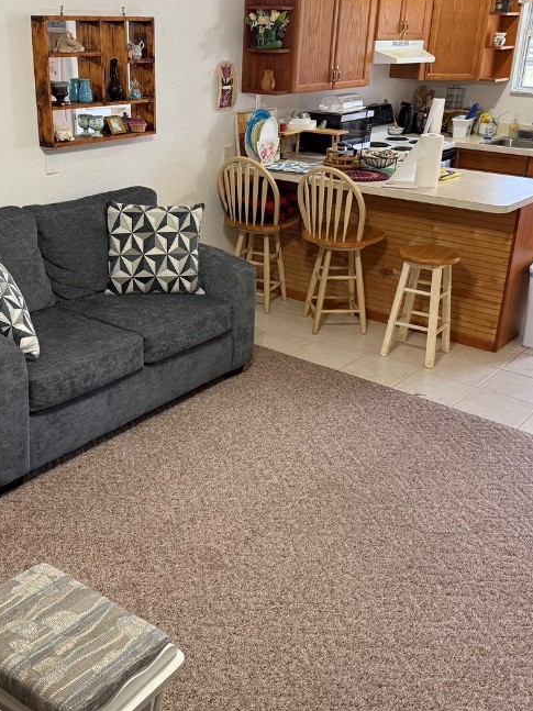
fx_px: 780
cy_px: 326
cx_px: 189
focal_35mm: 38
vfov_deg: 48.9
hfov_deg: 37.4
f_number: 1.78
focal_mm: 6.76
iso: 320
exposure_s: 1/60
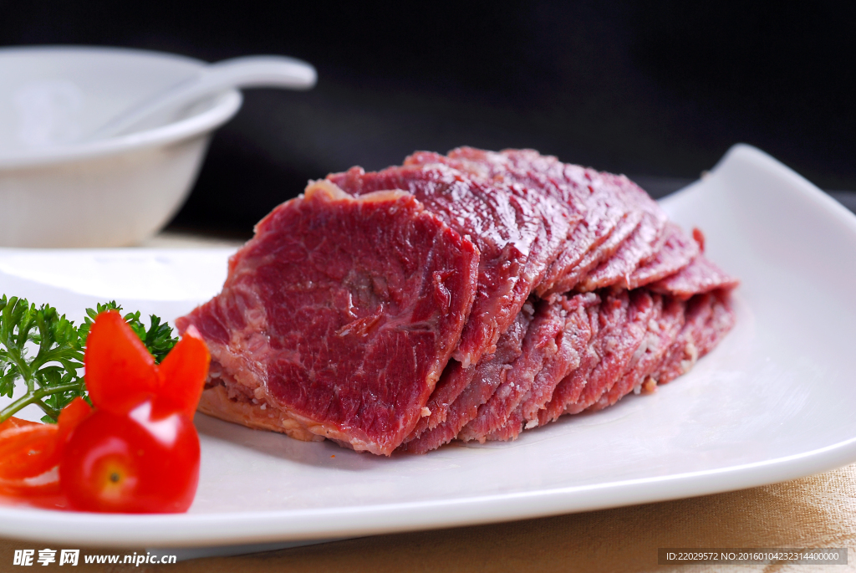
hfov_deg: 22.6
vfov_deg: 15.2
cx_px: 428
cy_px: 286
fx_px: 2142
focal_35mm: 90
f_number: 8
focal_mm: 60
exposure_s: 1/200
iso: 100
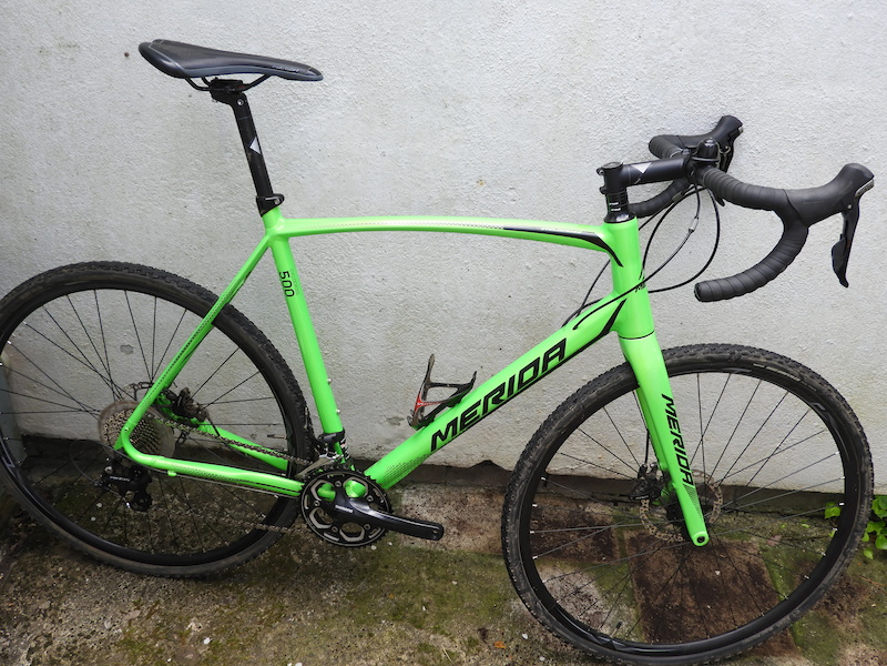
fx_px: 846
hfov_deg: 55.4
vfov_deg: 42.9
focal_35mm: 33
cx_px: 444
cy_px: 333
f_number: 3.6
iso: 100
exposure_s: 1/100
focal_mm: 5.9
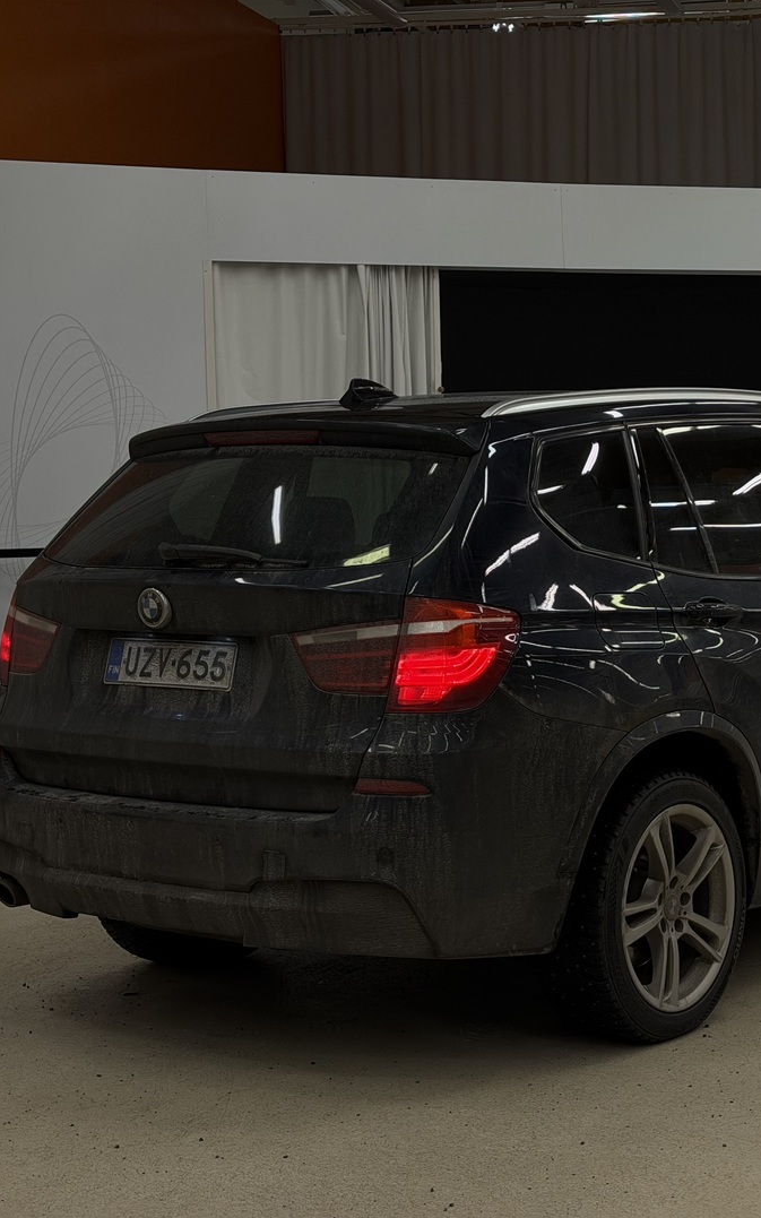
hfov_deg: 19.0
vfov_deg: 30.2
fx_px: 2257
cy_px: 608
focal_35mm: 68
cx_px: 560
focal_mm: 6.76
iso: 50
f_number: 1.78
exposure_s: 1/100
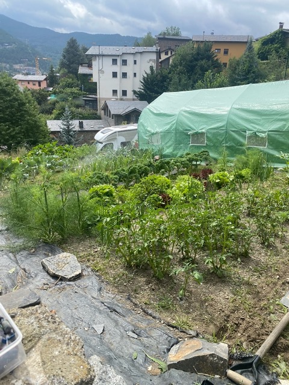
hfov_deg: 53.1
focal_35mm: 26
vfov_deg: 67.3
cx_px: 144
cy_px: 192
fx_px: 289
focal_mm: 4.25
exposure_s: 1/1678
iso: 32
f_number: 1.8
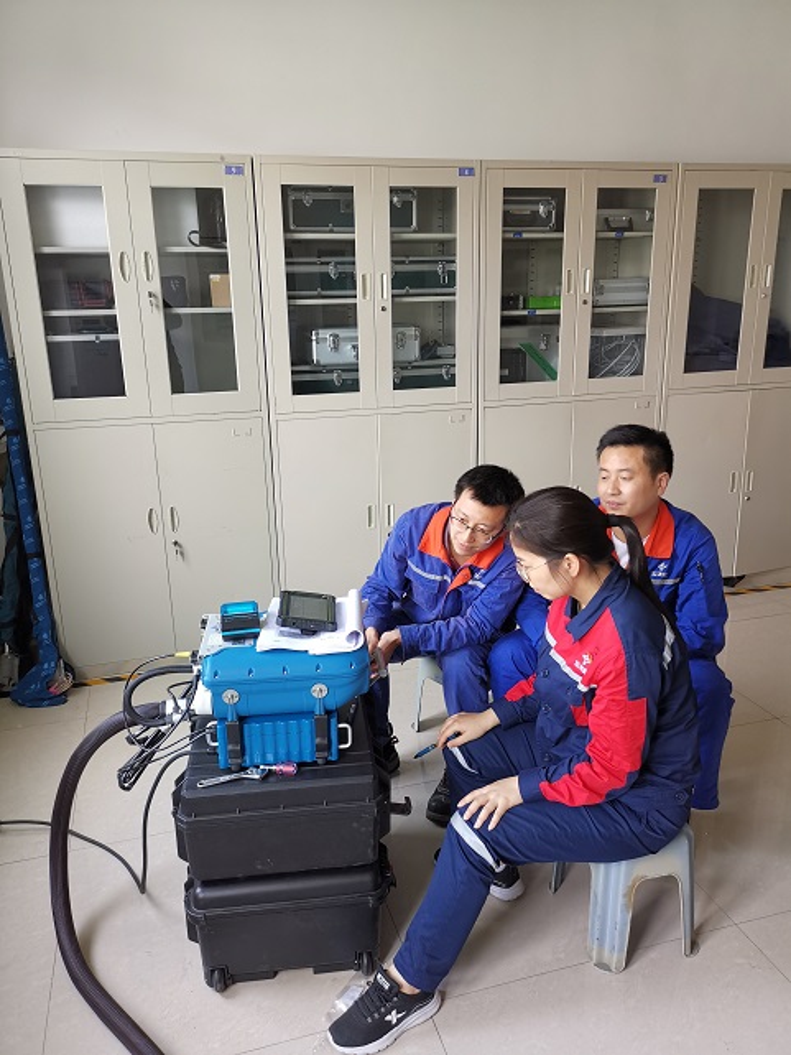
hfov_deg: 51.4
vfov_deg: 65.3
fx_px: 822
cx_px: 396
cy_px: 528
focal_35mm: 27
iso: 125
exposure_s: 1/100
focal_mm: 4.75
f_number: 1.8
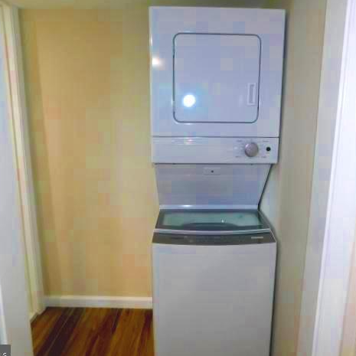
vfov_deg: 57.3
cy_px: 181
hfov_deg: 57.2
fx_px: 326
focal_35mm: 28
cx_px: 196
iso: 200
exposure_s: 1/30
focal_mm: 4
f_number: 3
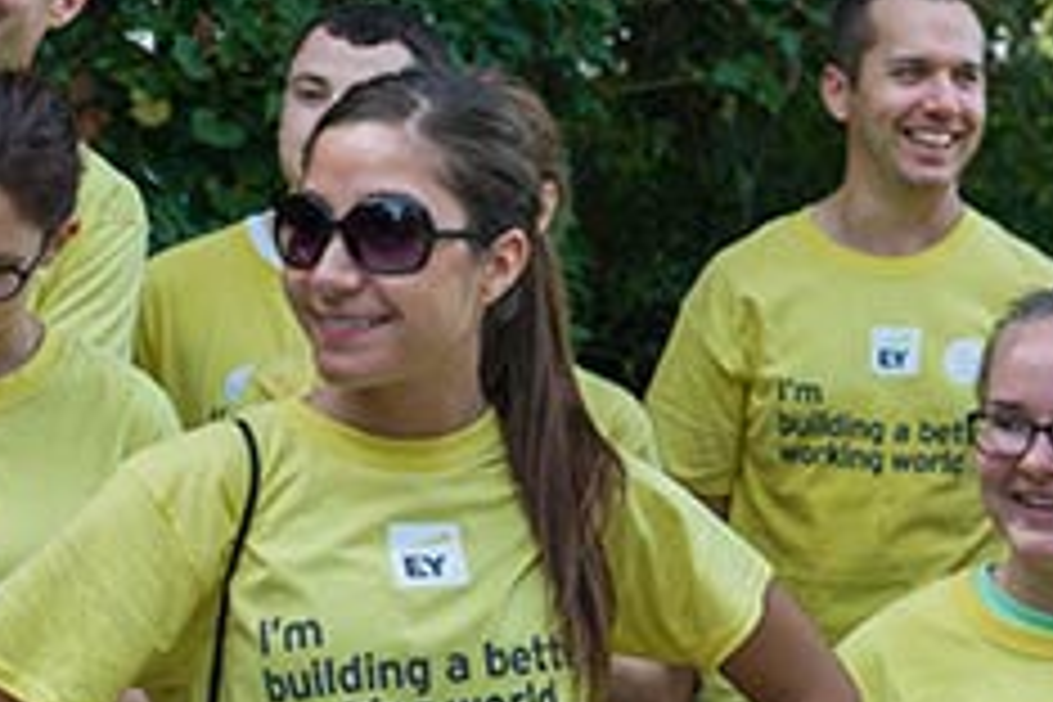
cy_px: 623
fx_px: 3188
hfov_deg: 18.6
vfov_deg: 12.5
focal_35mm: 109
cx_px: 198
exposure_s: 1/250
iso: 200
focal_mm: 44
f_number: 5.6
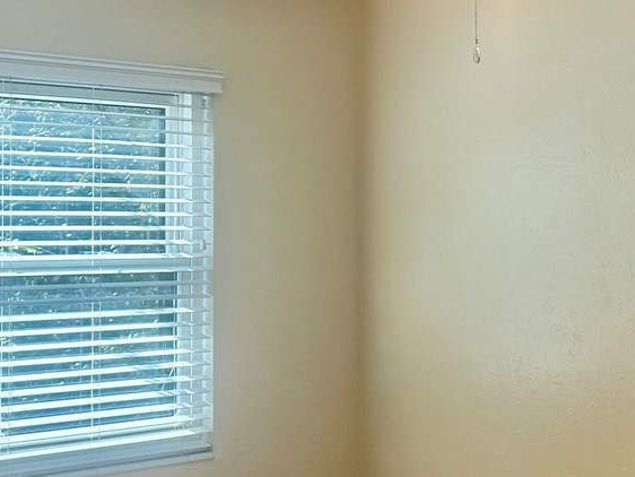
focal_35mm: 74
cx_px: 693
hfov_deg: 24.6
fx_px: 1358
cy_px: 190
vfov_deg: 19.9
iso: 40
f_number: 1.5
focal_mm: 5.7
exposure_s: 1/228
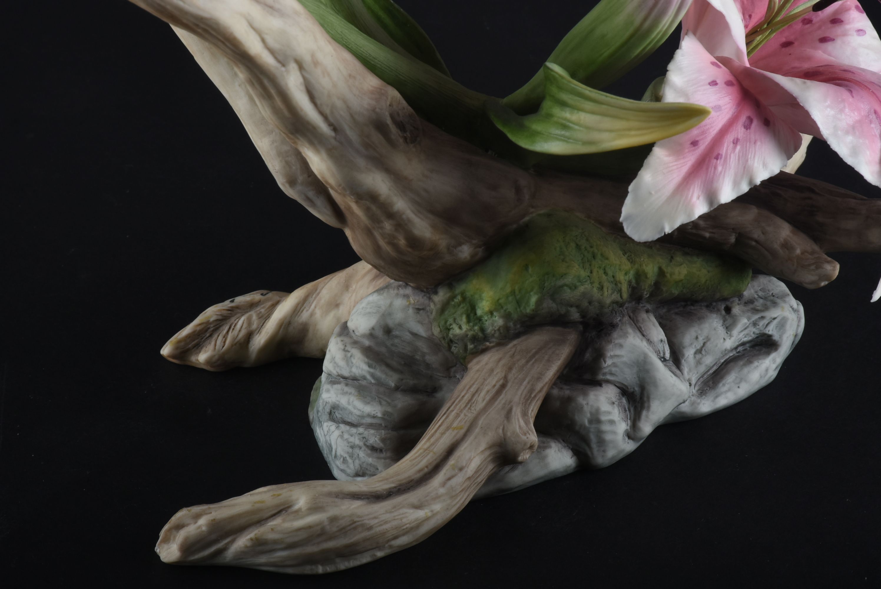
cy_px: 294
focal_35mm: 210
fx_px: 5143
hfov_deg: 9.8
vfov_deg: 6.6
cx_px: 440
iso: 320
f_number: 25
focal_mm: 140
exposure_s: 1/250
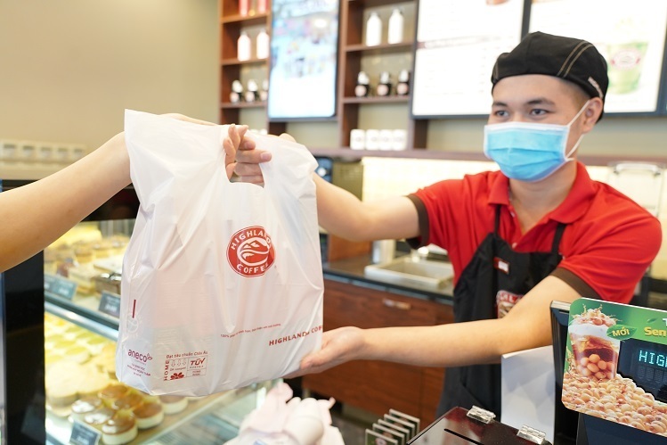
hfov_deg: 71.5
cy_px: 222
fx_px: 463
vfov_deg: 51.3
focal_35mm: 25
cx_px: 334
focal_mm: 25
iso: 2500
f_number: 4
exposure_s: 1/60
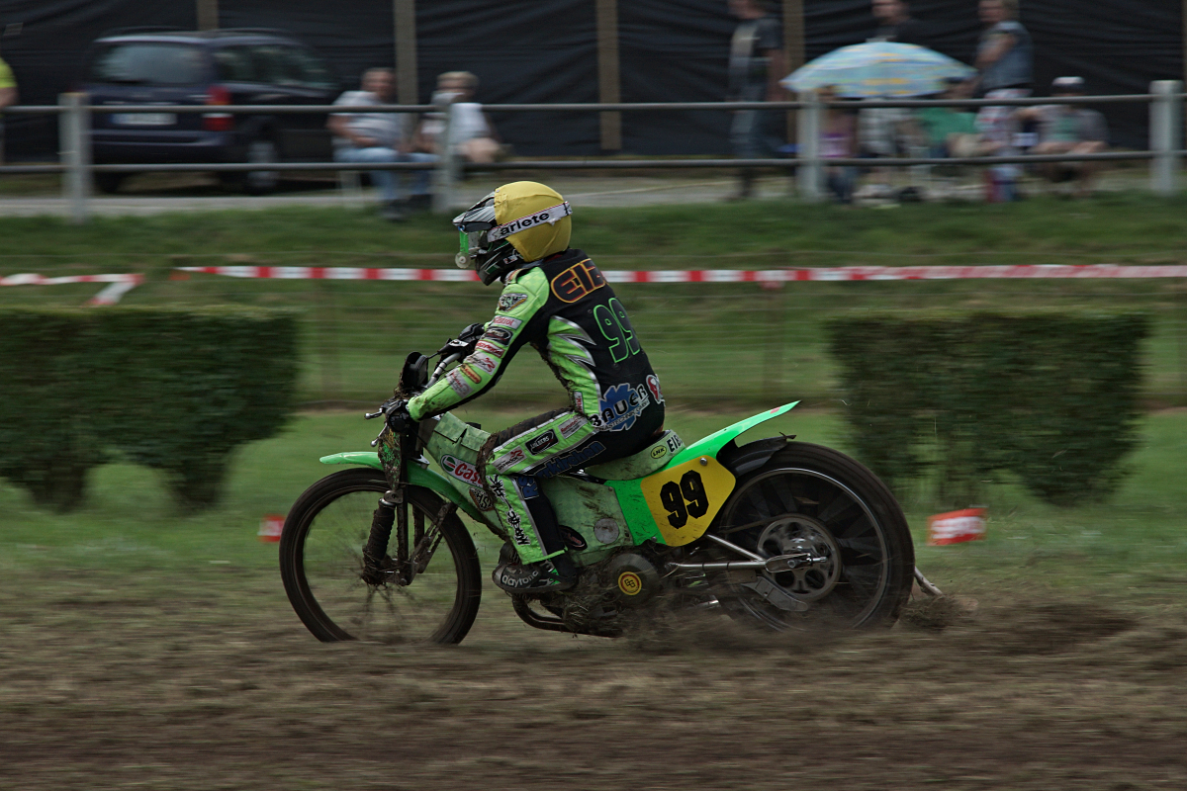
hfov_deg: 6.9
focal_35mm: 300
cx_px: 594
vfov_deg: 4.6
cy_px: 396
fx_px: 9891
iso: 200
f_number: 14
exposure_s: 1/250
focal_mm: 200
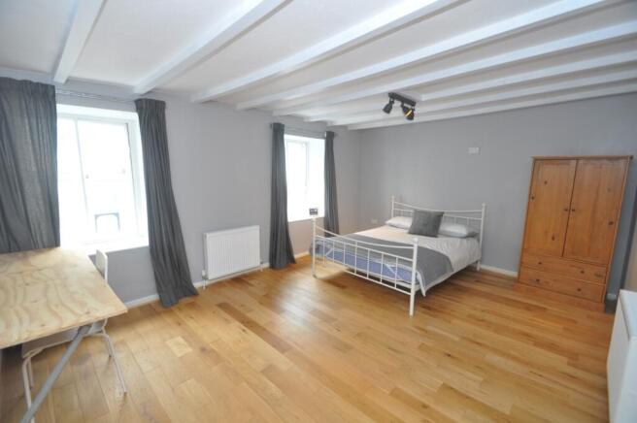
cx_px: 318
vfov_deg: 77.2
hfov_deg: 100.4
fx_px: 265
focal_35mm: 15
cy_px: 212
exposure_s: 1/60
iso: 560
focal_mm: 10
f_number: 4
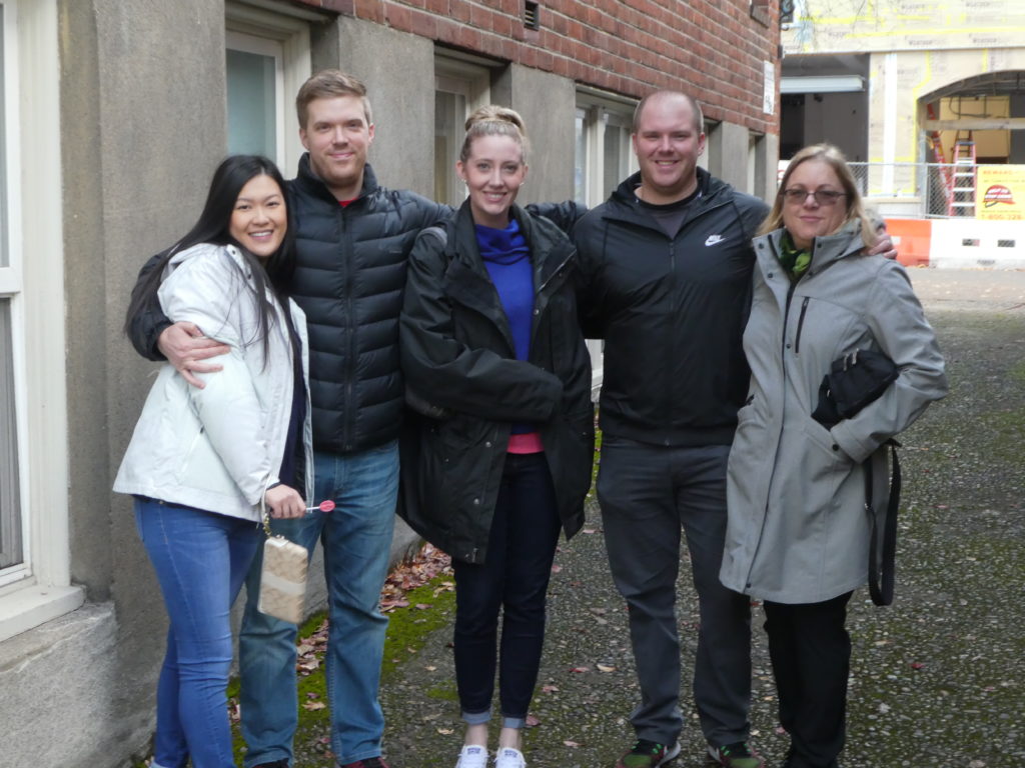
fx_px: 1688
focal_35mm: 57
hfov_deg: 33.8
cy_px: 384
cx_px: 512
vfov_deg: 25.7
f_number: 4.2
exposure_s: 1/80
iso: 320
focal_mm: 10.3
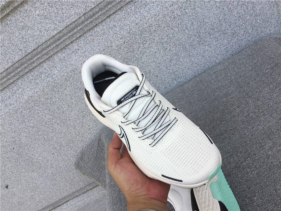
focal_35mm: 31
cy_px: 106
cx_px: 140
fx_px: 252
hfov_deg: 58.4
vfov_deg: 45.4
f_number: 2.4
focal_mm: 3.3
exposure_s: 1/586
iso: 25
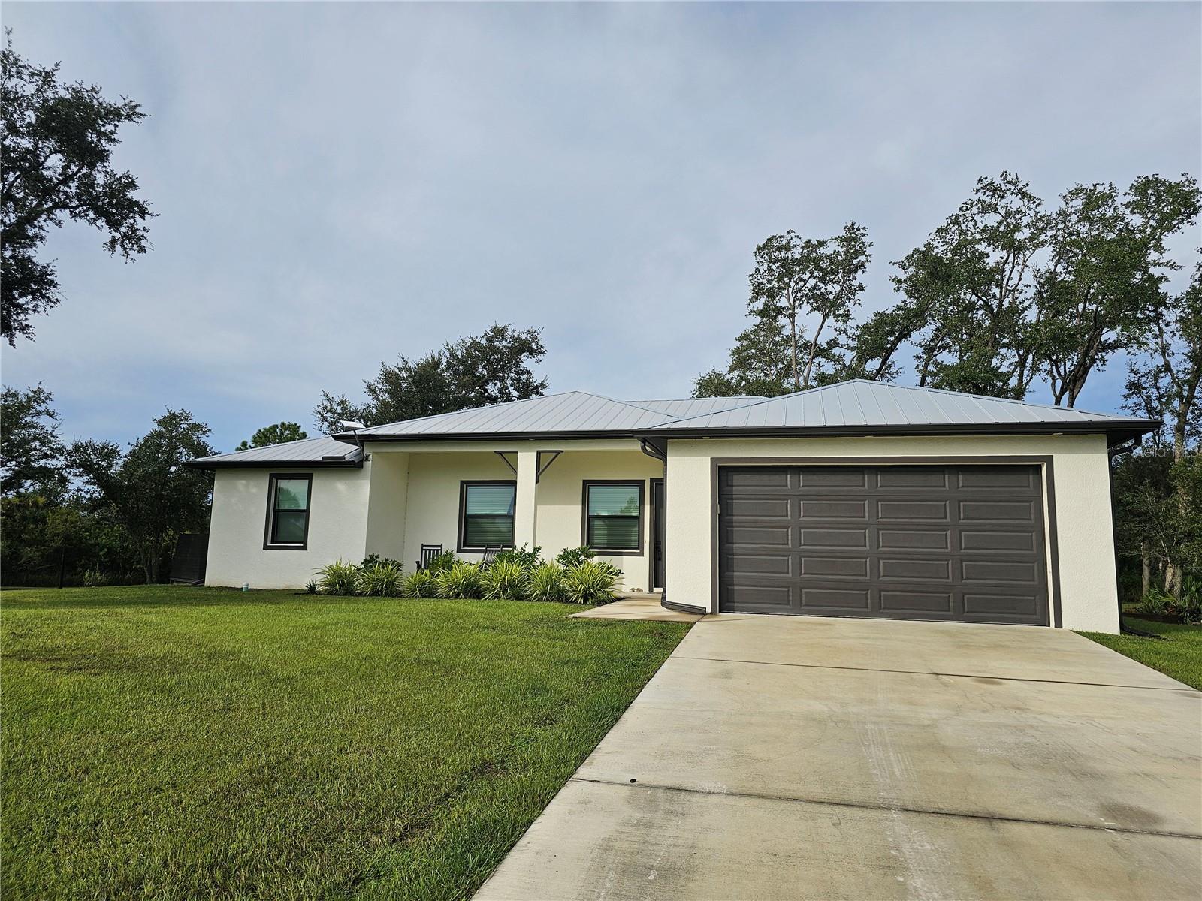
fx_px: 799
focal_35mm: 23
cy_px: 450
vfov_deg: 58.9
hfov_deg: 73.9
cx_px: 601
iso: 16
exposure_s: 1/1422
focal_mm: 6.3
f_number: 1.7
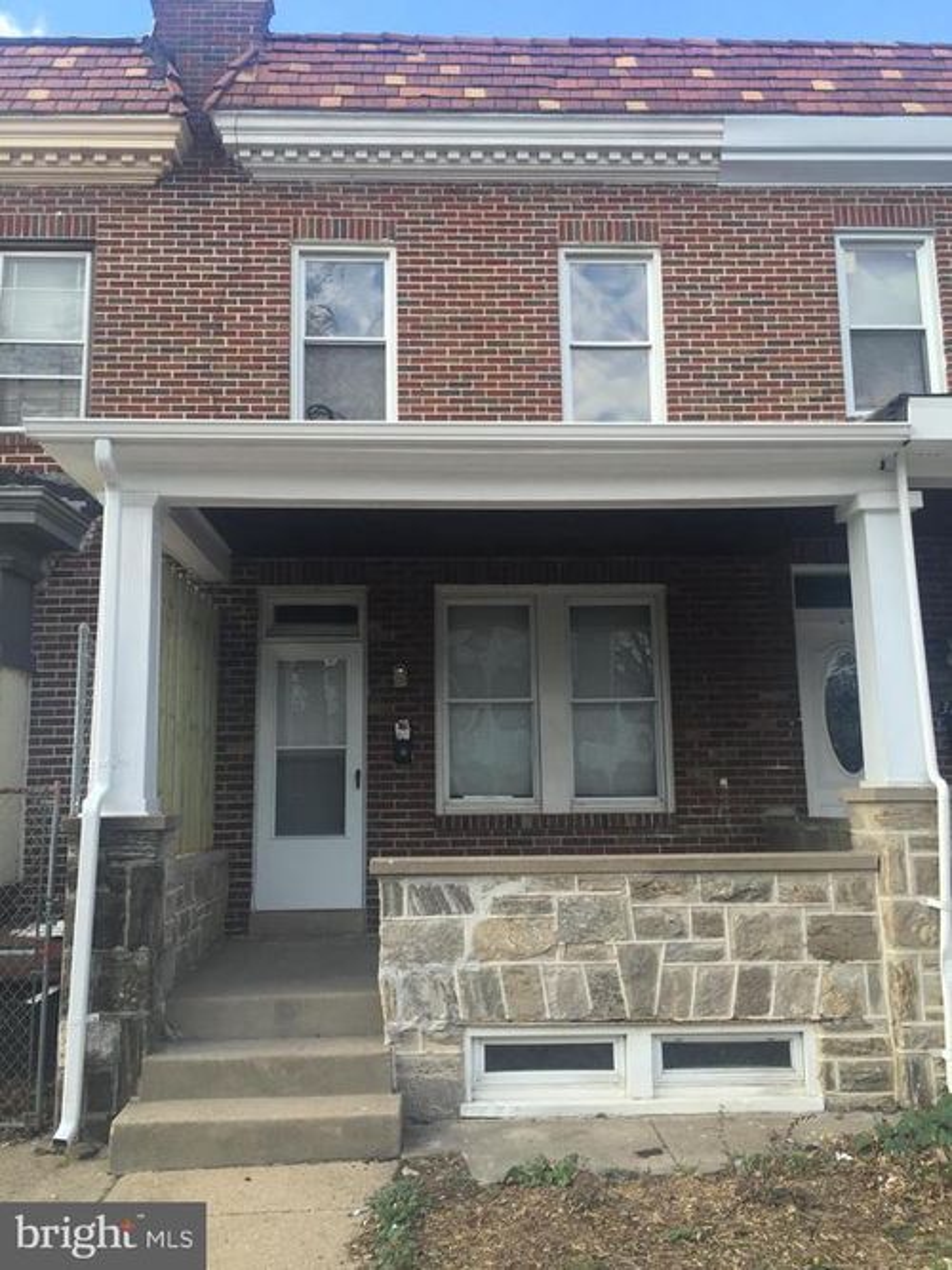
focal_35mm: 29
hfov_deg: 48.2
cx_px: 476
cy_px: 635
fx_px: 1064
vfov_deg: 61.7
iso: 32
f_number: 2.2
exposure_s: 1/434
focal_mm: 4.15
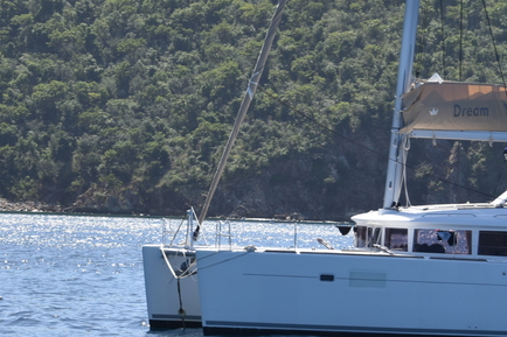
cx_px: 199
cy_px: 71
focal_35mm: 369
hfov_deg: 5.6
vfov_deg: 3.7
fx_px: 5195
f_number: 9
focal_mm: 125
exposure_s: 1/320
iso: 100
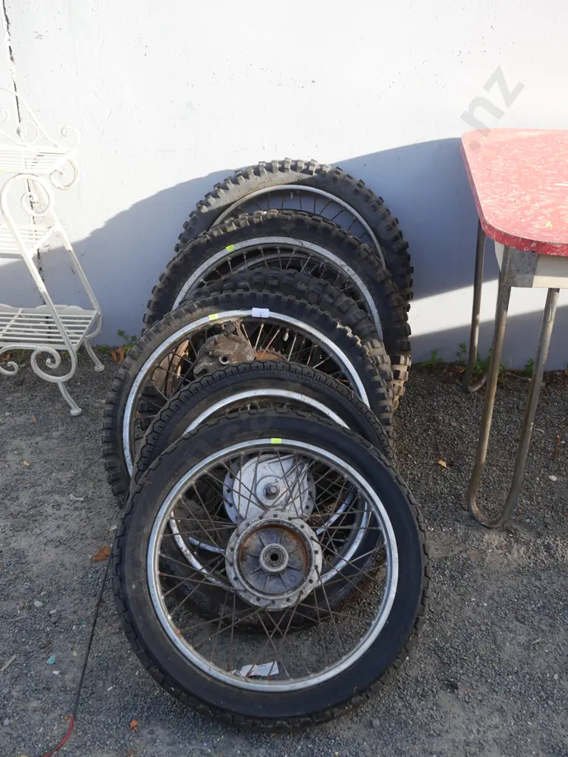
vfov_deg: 46.8
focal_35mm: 40
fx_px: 874
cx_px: 284
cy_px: 378
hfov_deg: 36.0
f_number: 5
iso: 200
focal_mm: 20
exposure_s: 1/200
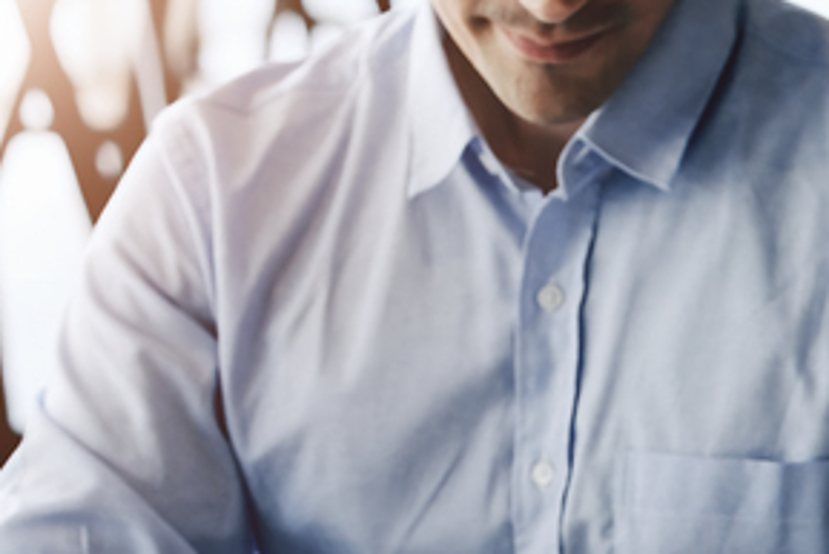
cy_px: 550
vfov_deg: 5.8
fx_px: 5460
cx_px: 720
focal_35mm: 237
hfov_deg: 8.7
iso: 800
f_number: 2.8
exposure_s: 1/200
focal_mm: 71.5
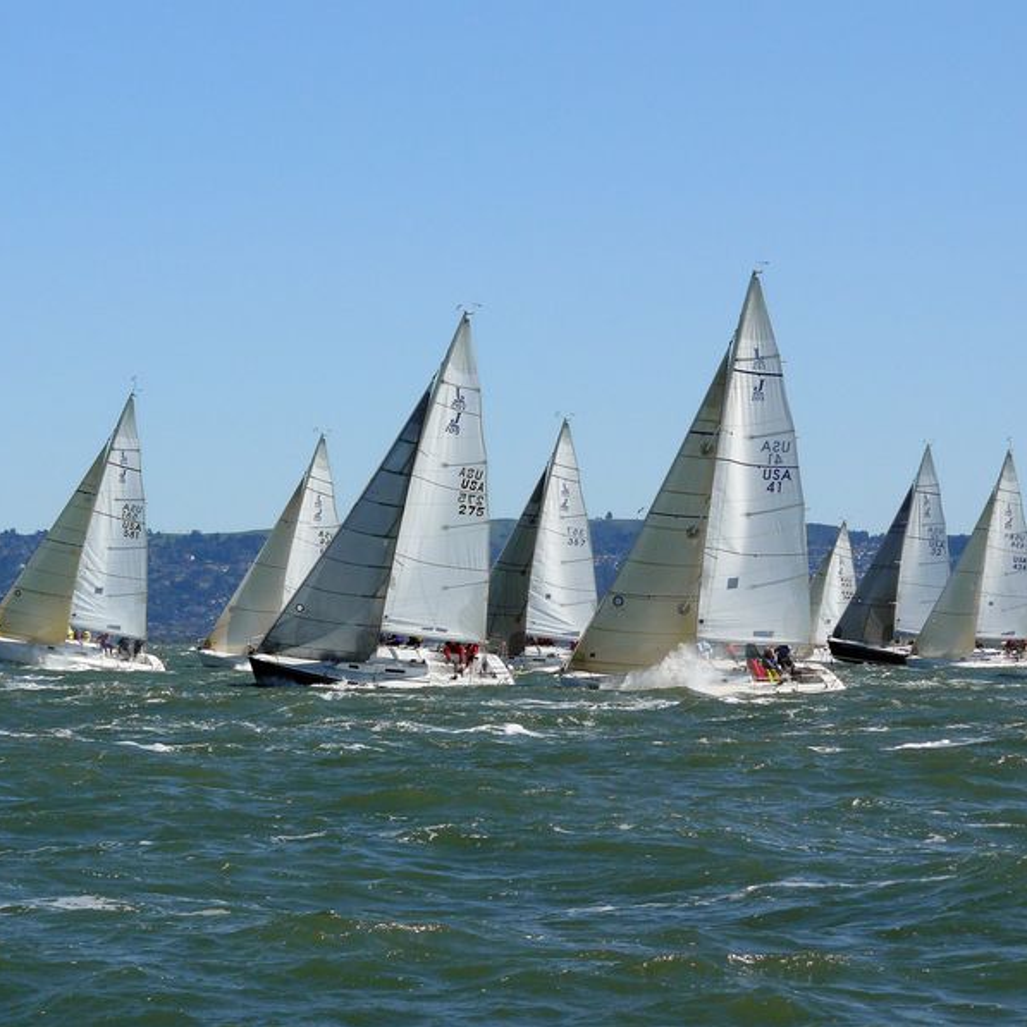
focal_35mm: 154
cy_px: 514
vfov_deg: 11.3
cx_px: 561
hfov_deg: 11.3
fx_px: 5169
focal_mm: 21.6
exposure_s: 1/800
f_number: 5
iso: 100
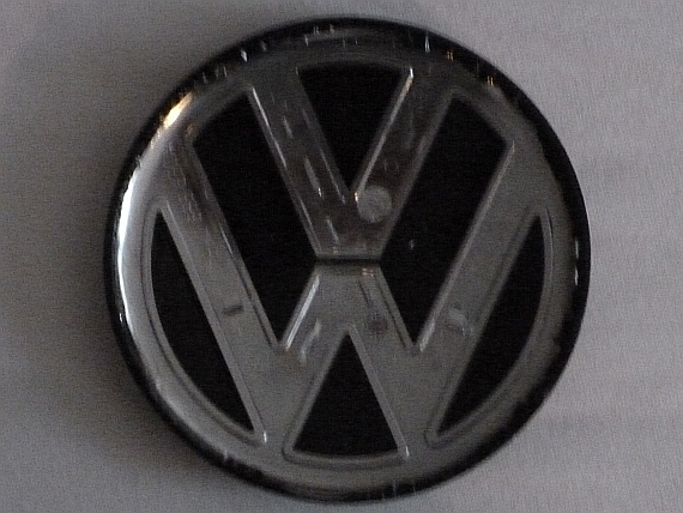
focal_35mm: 162
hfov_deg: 12.2
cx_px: 342
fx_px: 3198
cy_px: 256
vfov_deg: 9.2
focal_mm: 20
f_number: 6.5
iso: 1600
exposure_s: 1/4
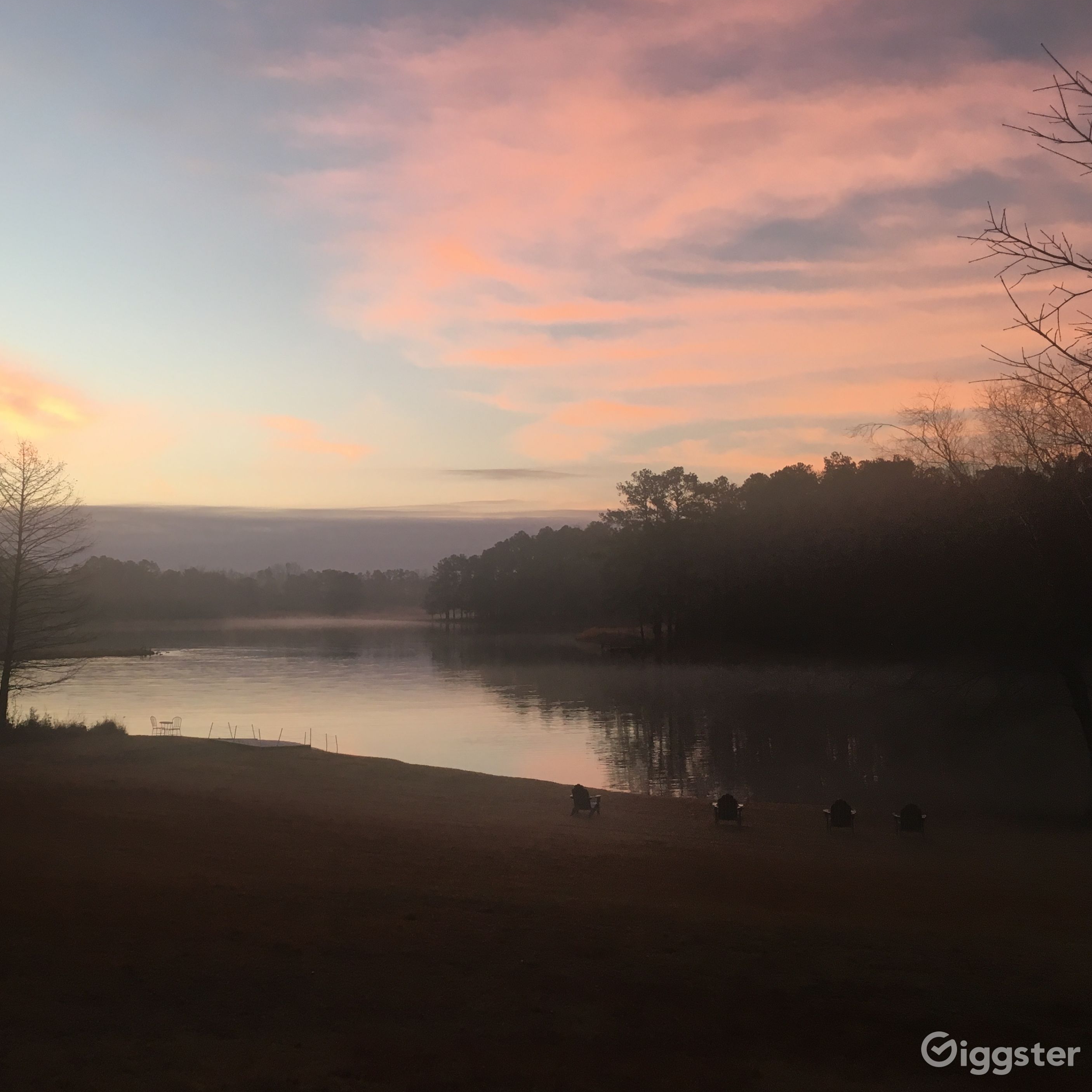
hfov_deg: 46.5
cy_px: 548
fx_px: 1249
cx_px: 367
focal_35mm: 35
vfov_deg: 47.2
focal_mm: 4.15
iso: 25
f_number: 2.2
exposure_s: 1/30
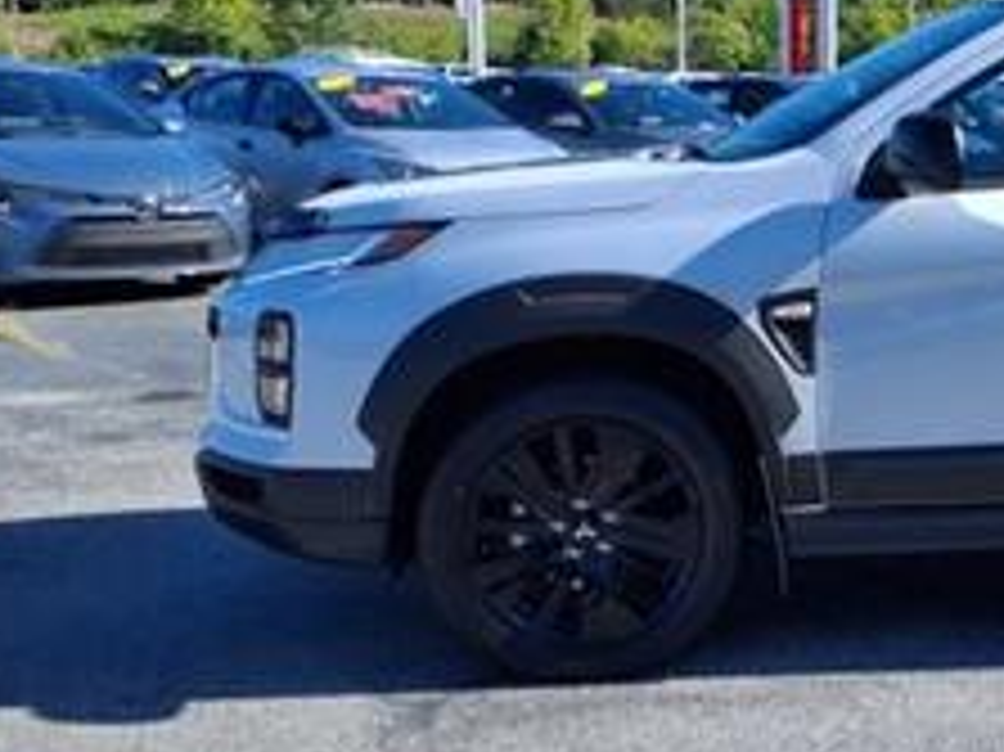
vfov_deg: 23.9
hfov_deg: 29.6
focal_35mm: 61
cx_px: 1004
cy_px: 257
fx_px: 1768
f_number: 1.9
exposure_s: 1/1429
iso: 40
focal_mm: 3.58
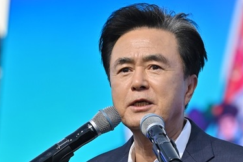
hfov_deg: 5.9
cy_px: 135
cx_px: 77
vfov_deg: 3.9
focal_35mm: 349
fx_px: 2355
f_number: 5
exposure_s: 1/250
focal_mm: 145
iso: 200
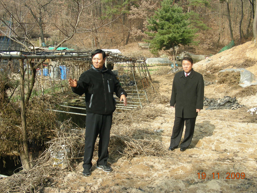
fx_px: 290
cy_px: 97
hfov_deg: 47.8
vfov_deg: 36.8
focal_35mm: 39
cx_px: 131
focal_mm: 6.3
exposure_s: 1/178
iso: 70
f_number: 4
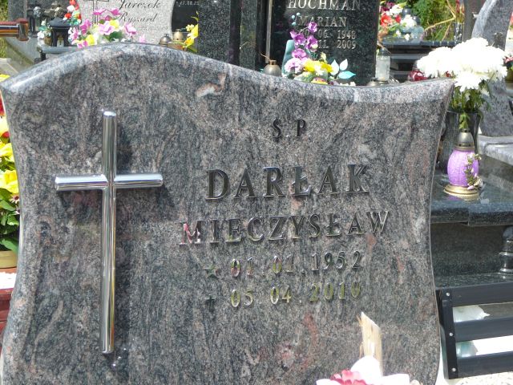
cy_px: 192
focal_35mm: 82
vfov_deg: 18.0
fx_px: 1215
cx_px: 256
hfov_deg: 23.8
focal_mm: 12.2
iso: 80
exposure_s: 1/400
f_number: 3.8
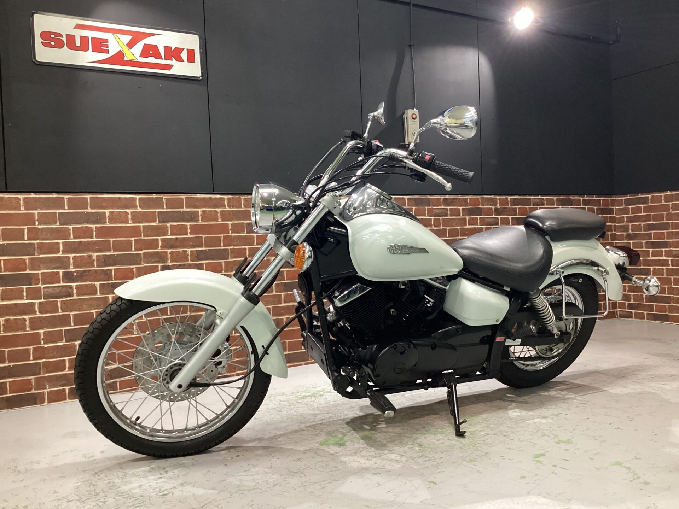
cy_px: 254
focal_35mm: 31
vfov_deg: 45.4
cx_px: 340
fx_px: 608
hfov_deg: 58.4
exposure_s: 1/60
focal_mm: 3.3
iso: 400
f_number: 2.4
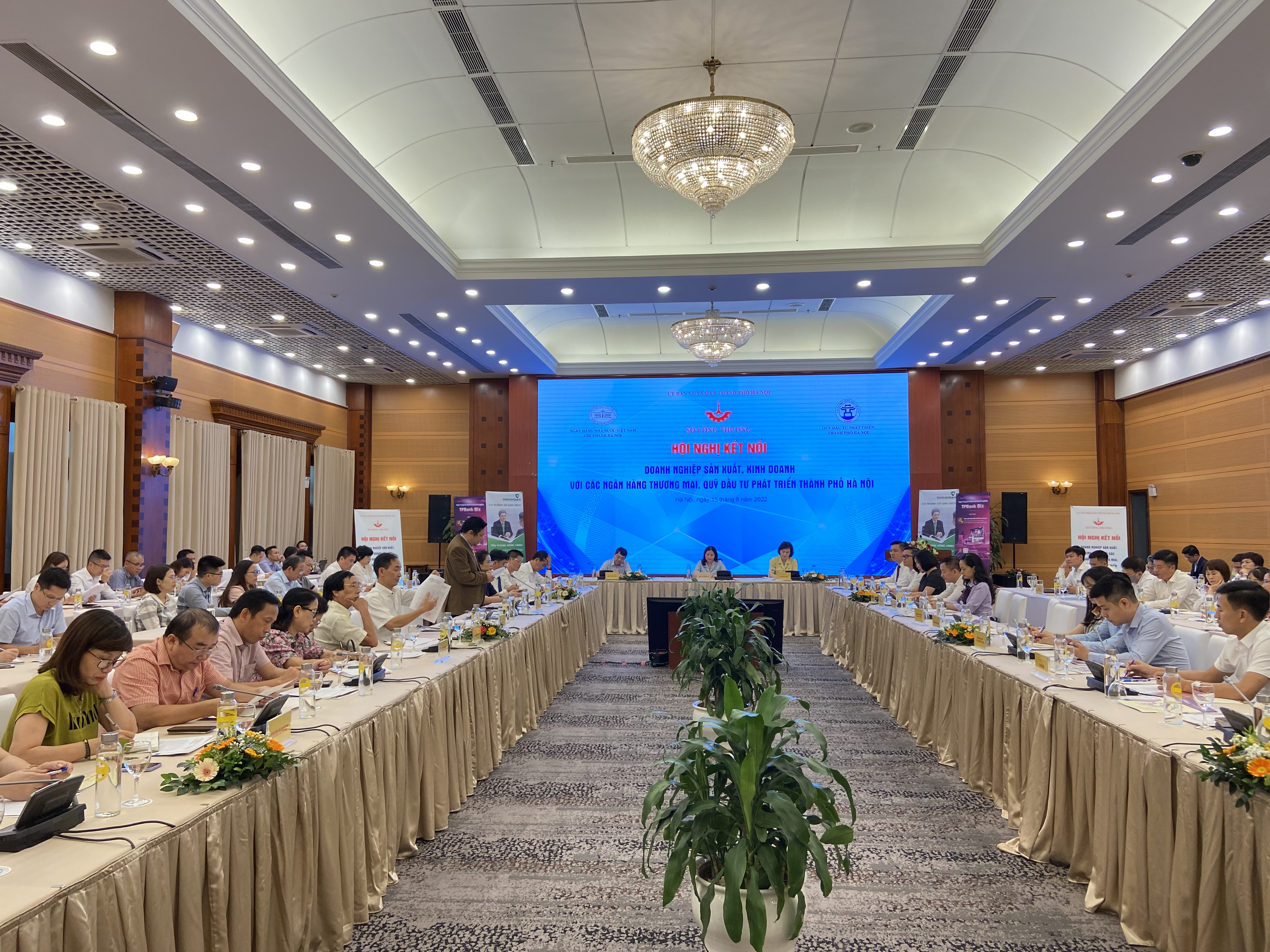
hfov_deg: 67.3
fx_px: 954
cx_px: 635
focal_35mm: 26
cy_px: 476
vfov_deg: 53.1
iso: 64
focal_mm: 4.25
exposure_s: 1/60
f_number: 1.8
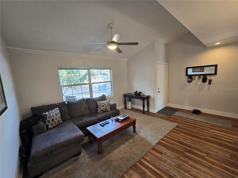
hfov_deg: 106.2
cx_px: 119
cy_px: 89
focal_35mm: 13
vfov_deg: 89.9
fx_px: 89
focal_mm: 2.2
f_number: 2.2
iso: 100
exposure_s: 1/60.2
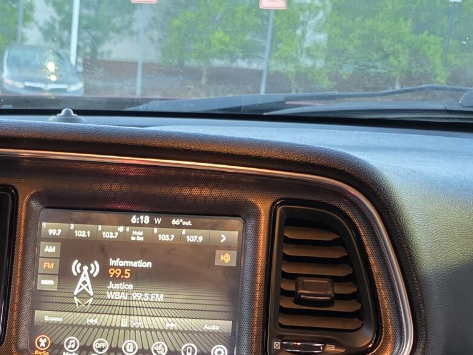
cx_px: -13
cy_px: 439
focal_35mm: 75
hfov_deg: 24.6
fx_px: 1025
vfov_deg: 18.5
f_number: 1.7
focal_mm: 6.3
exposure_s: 1/33.3
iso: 640
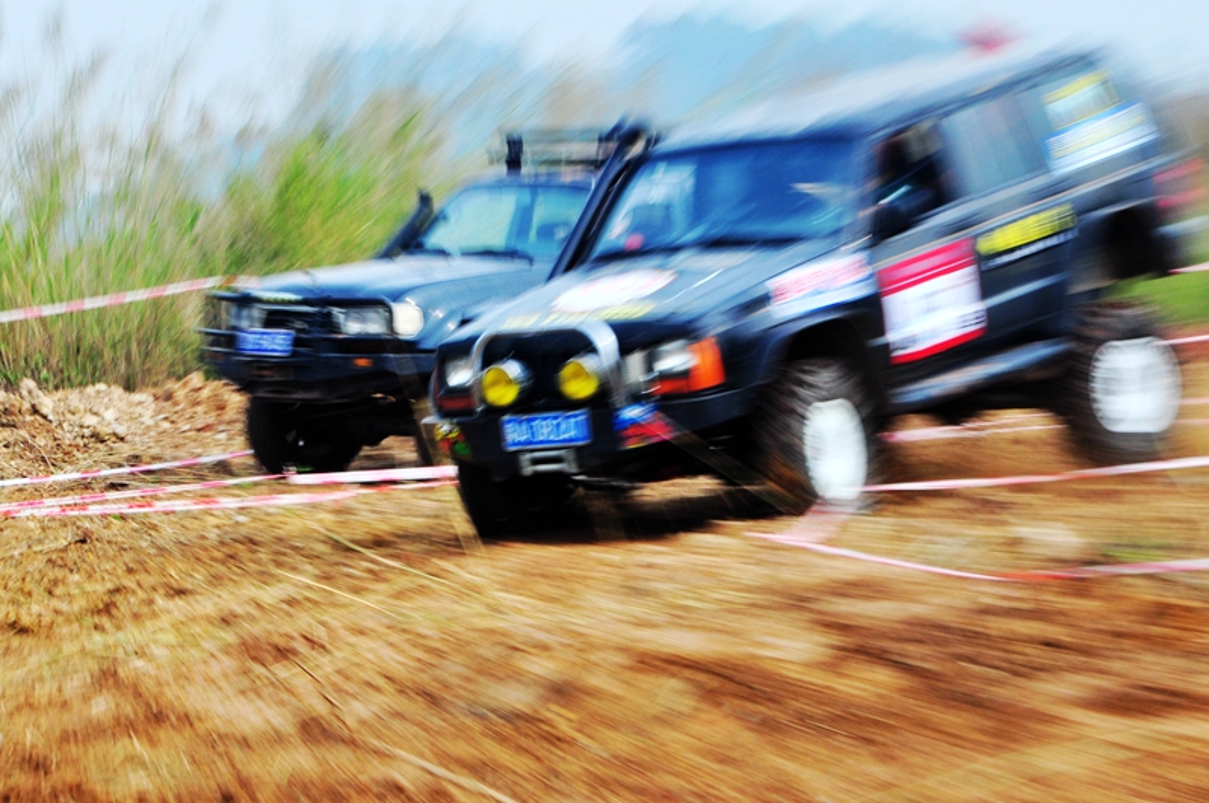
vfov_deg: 11.4
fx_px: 4024
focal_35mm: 120
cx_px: 604
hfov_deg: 17.1
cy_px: 402
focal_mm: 80
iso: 200
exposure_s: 1/50
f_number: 18
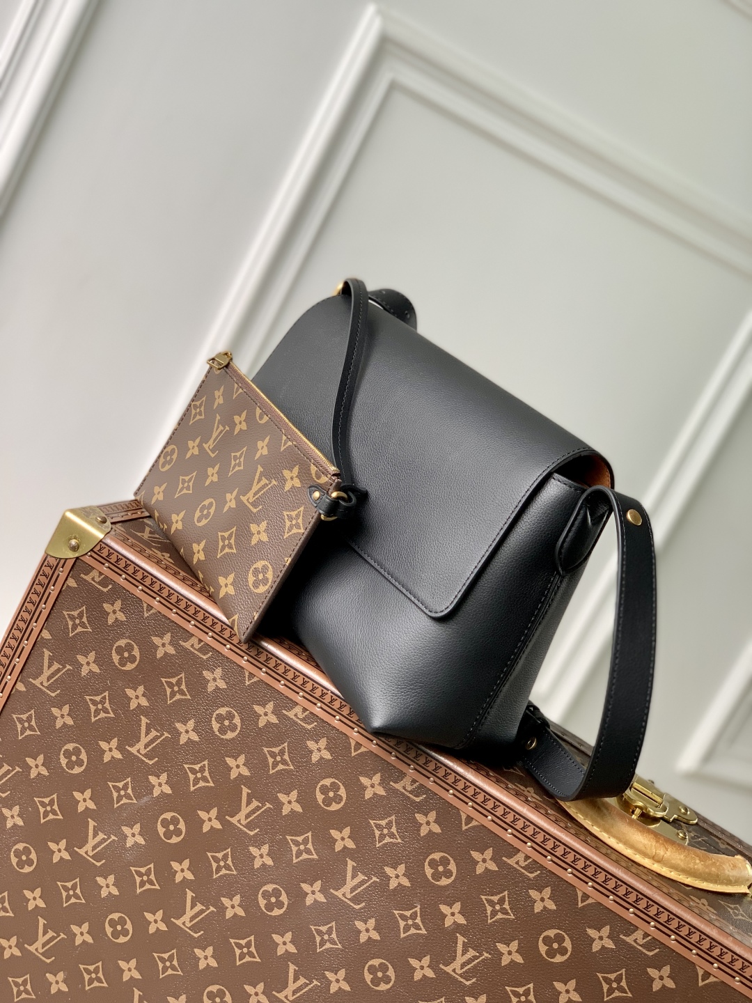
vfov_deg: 36.8
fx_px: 1506
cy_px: 502
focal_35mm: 52
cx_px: 376
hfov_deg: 28.0
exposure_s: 1/122
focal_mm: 6
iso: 32
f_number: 2.4
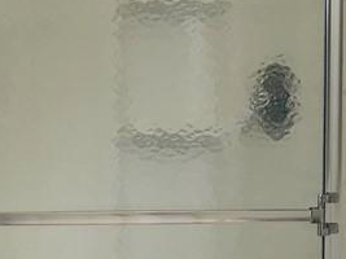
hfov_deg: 22.3
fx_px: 779
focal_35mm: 78
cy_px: 128
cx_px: -109
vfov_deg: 18.9
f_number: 2.2
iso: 80
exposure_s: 1/120
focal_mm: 2.2
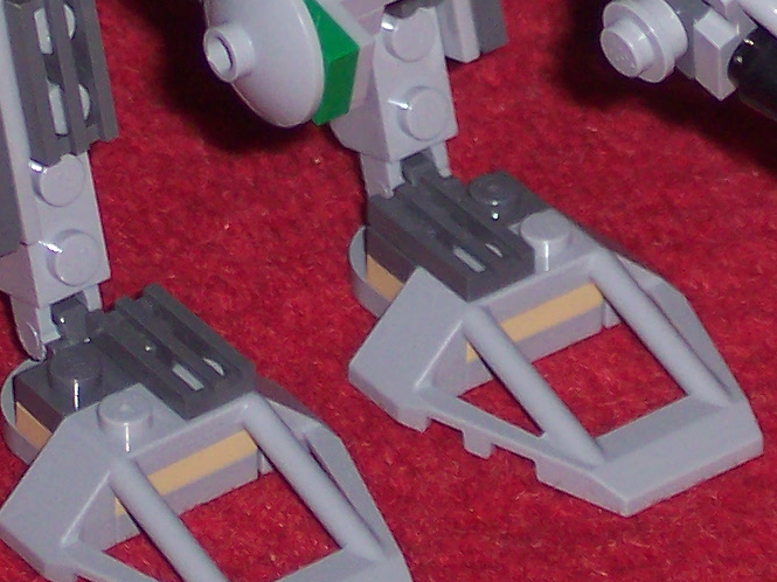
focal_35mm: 392
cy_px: -266
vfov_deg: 3.8
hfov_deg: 5.1
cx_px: 721
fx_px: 8794
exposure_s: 1/60
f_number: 4.8
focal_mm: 21.3
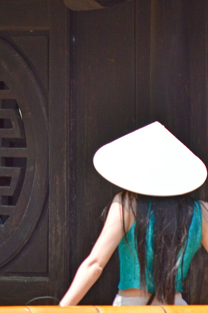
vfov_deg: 2.3
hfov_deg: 1.6
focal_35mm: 879
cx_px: 109
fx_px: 7627
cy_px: 32
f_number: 5.6
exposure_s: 1/400
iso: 200
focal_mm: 200
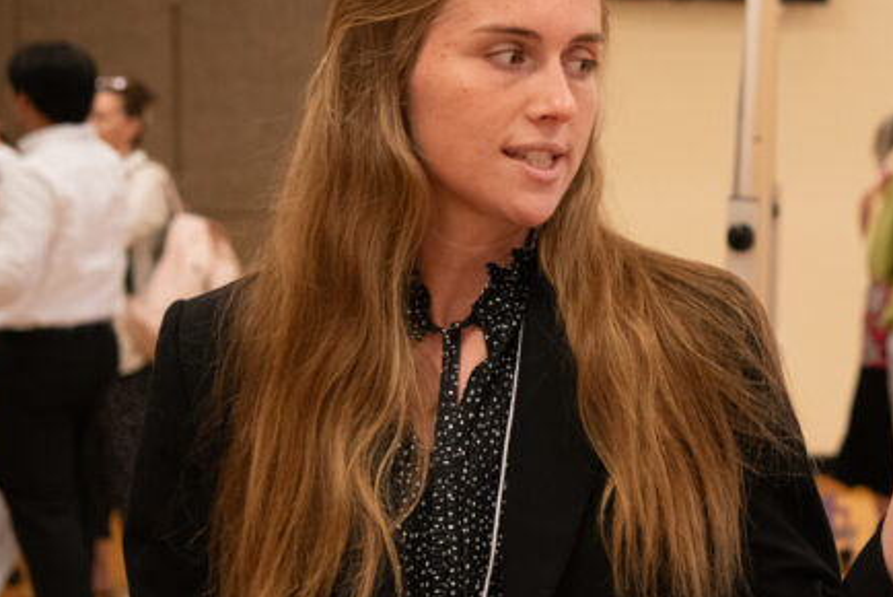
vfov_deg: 13.8
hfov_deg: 19.9
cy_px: 335
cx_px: 934
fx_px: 2457
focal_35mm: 99
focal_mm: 42
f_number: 3.5
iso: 2500
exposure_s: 1/200
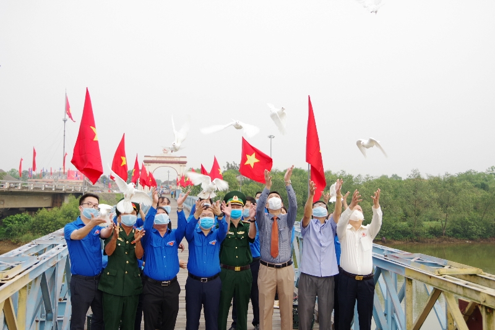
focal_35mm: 42
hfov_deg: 46.4
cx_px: 248
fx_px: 577
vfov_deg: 31.9
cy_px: 165
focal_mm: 28
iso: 400
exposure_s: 1/500
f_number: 5
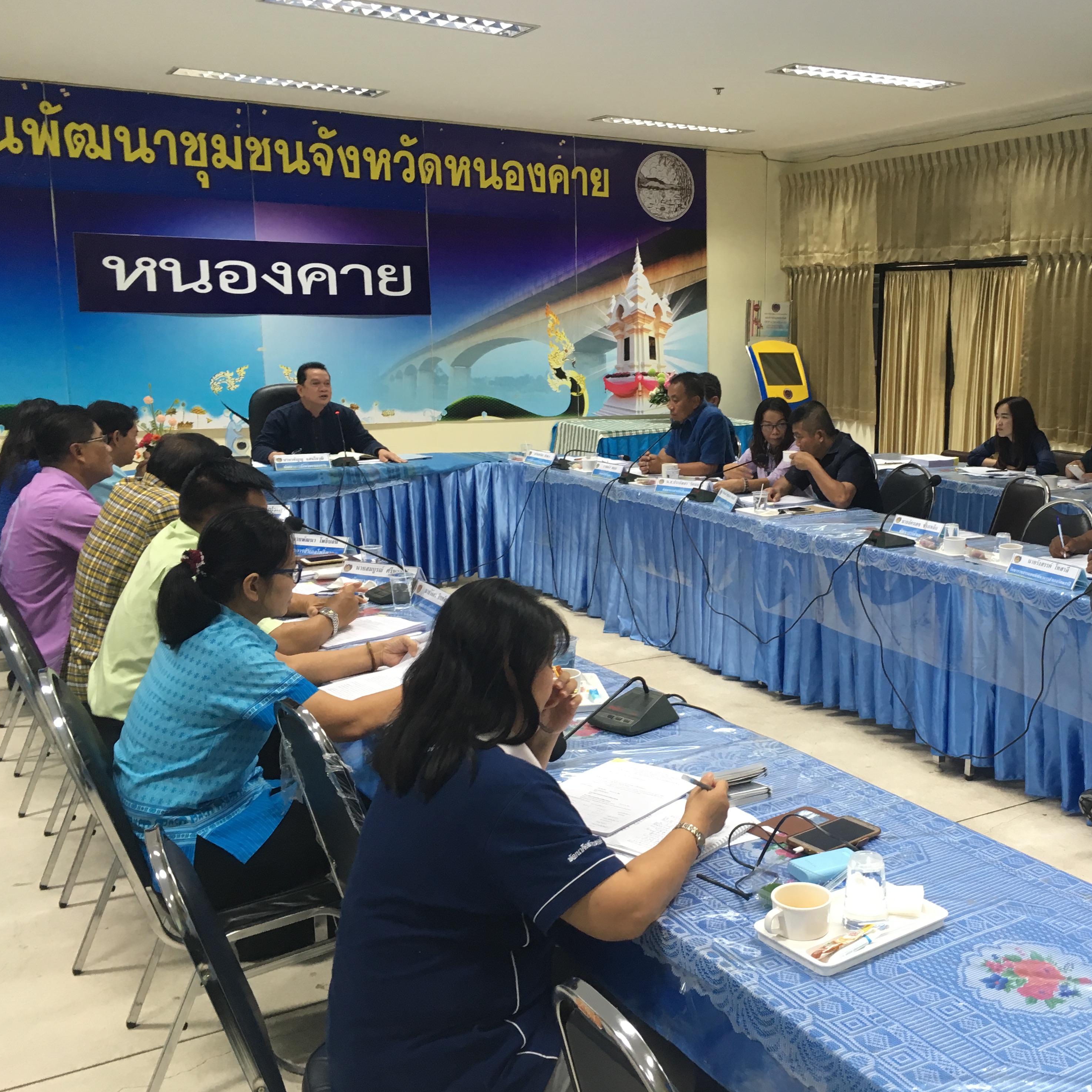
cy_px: 540
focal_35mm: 35
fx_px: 1249
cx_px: 728
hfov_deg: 46.5
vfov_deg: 47.2
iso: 80
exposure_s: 1/33
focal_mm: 4.15
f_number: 2.2
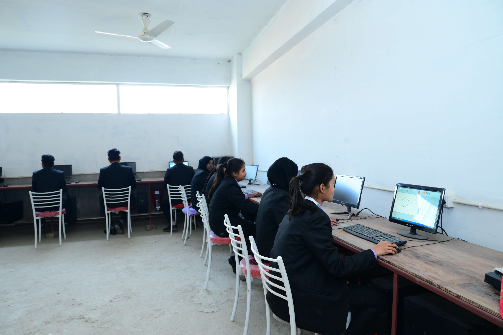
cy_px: 168
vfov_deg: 53.1
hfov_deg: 73.8
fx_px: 335
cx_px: 252
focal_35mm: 24
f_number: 6.3
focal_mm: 24
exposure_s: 1/100
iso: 3200
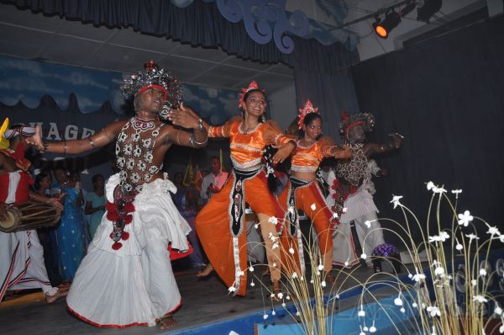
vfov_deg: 39.8
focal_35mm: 33
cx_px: 252
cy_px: 168
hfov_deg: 57.3
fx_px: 461
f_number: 6.3
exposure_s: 1/100
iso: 200
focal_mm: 22
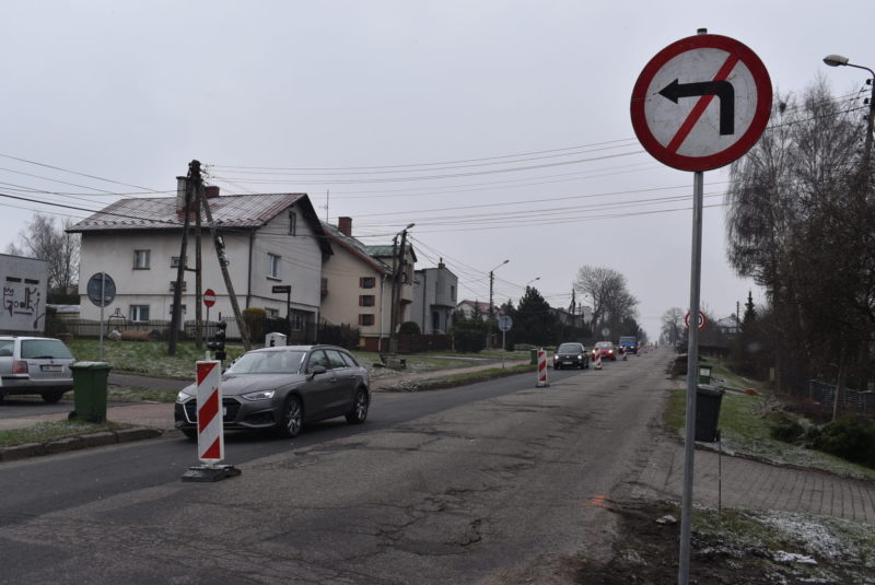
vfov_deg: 36.9
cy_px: 292
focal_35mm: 36
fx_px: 876
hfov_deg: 53.1
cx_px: 438
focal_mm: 24
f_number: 9
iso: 200
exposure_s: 1/320
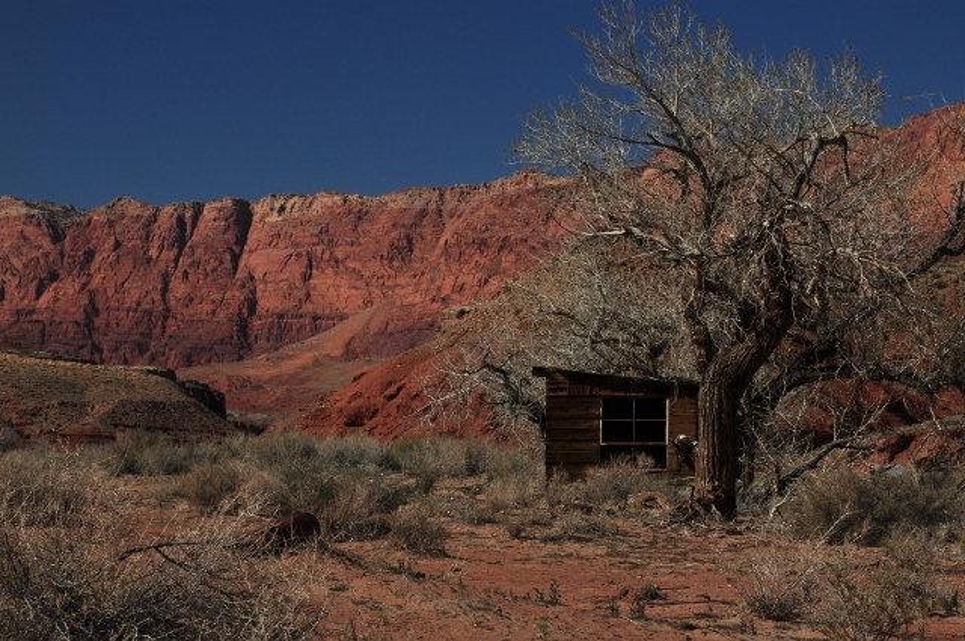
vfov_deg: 13.0
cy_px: 320
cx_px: 482
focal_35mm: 105
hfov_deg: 19.5
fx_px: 2811
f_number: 19
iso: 200
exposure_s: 1/250
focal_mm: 70
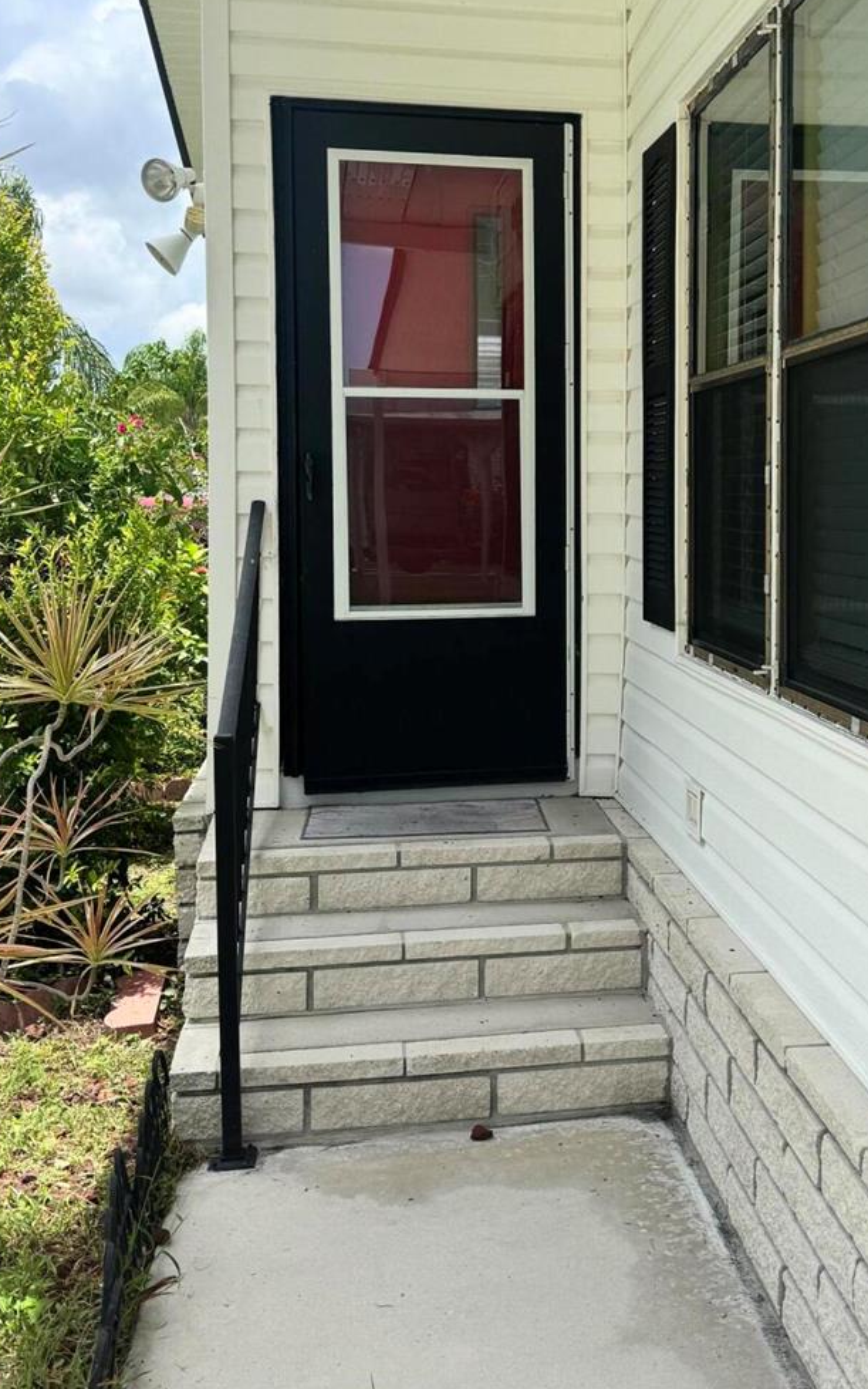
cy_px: 550
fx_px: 1513
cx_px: 661
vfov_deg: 48.9
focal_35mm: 40
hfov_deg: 31.4
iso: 80
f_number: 1.78
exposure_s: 1/2604
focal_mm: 6.76
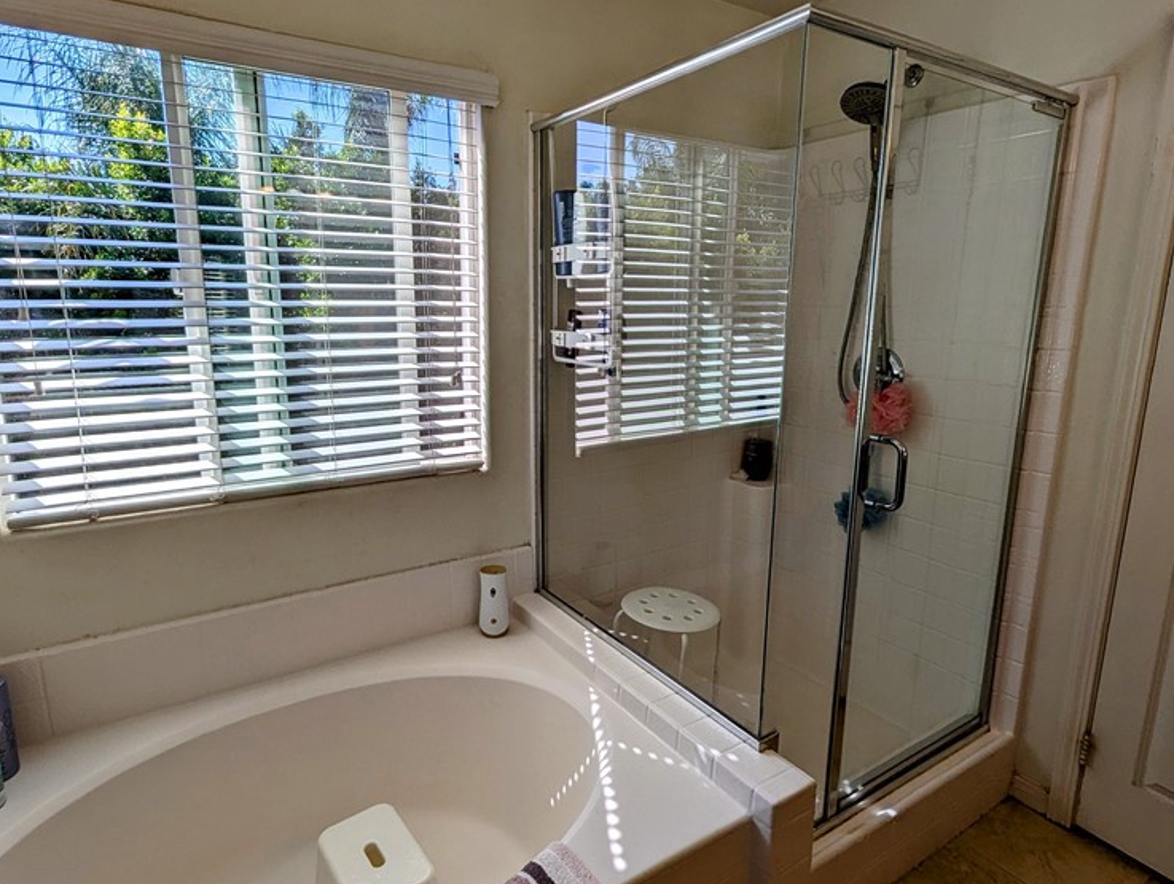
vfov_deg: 71.7
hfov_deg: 87.6
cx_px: 554
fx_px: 611
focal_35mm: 18
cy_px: 430
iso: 46
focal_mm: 1.95
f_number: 2.2
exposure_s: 1/887
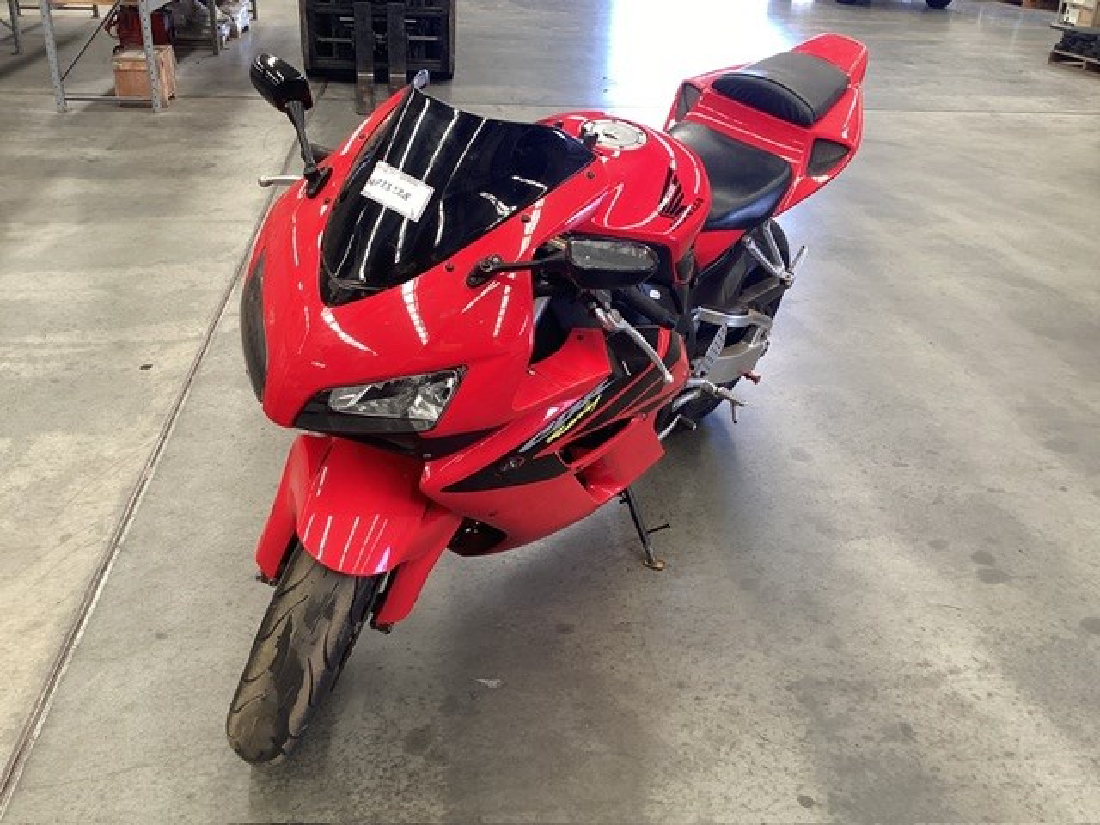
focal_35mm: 31
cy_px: 412
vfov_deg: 45.4
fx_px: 985
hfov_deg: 58.4
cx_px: 550
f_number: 2.4
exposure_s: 1/60
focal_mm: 3.3
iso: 80
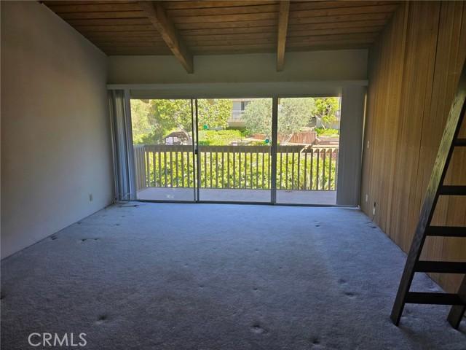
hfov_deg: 73.9
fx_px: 310
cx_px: 233
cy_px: 175
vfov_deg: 58.9
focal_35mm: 23
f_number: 1.7
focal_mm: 6.3
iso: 40
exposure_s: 1/180
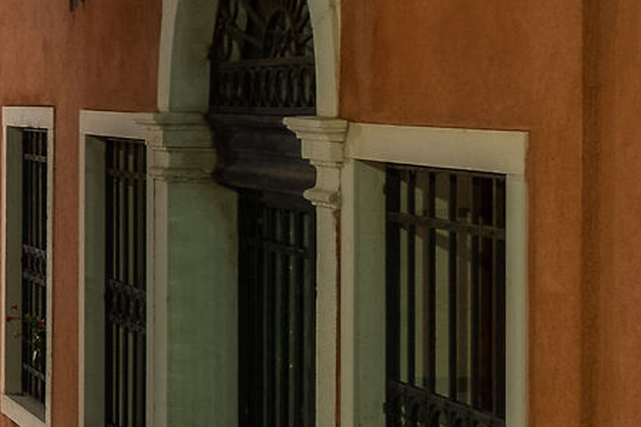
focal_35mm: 112
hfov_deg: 13.8
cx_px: -836
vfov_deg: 12.2
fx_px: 1994
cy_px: 83
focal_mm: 14
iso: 400
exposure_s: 10
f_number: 5.6
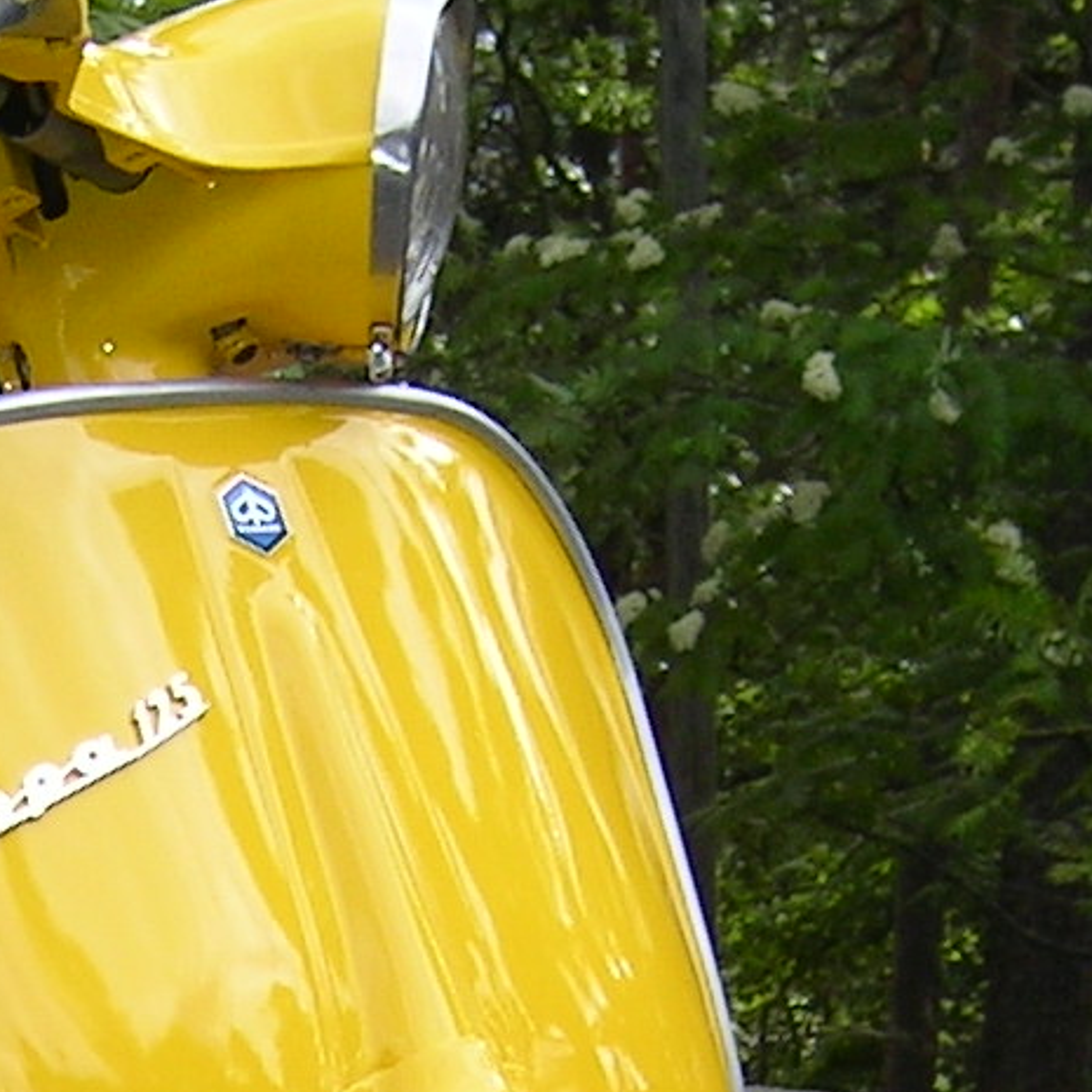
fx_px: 4997
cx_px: -52
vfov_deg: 12.0
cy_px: 1522
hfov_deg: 12.3
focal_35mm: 140
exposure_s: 1/186
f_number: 2.8
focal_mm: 5.6
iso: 50
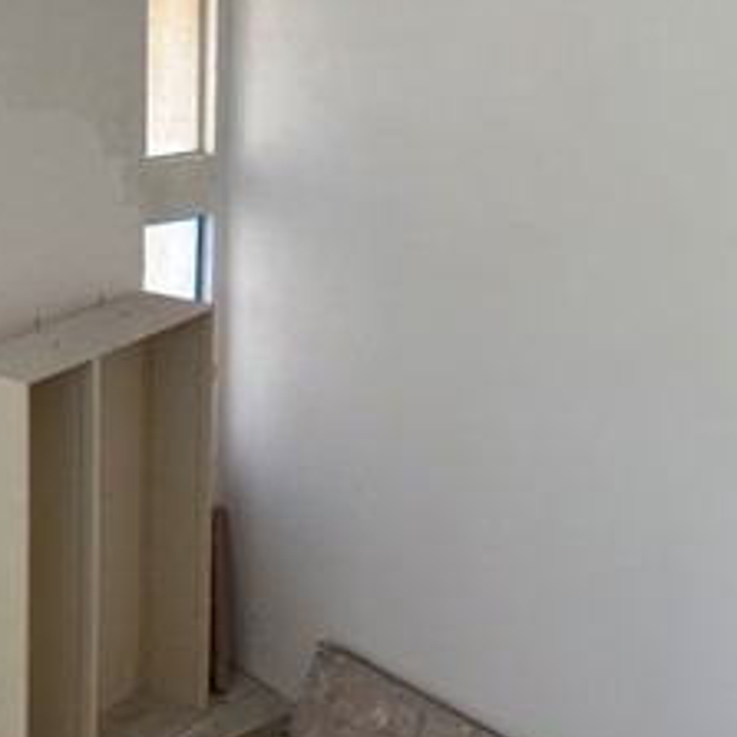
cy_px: 69
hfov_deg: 25.5
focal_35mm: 66
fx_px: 1590
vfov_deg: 25.3
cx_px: 615
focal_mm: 5.96
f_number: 1.6
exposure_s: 1/247
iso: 40
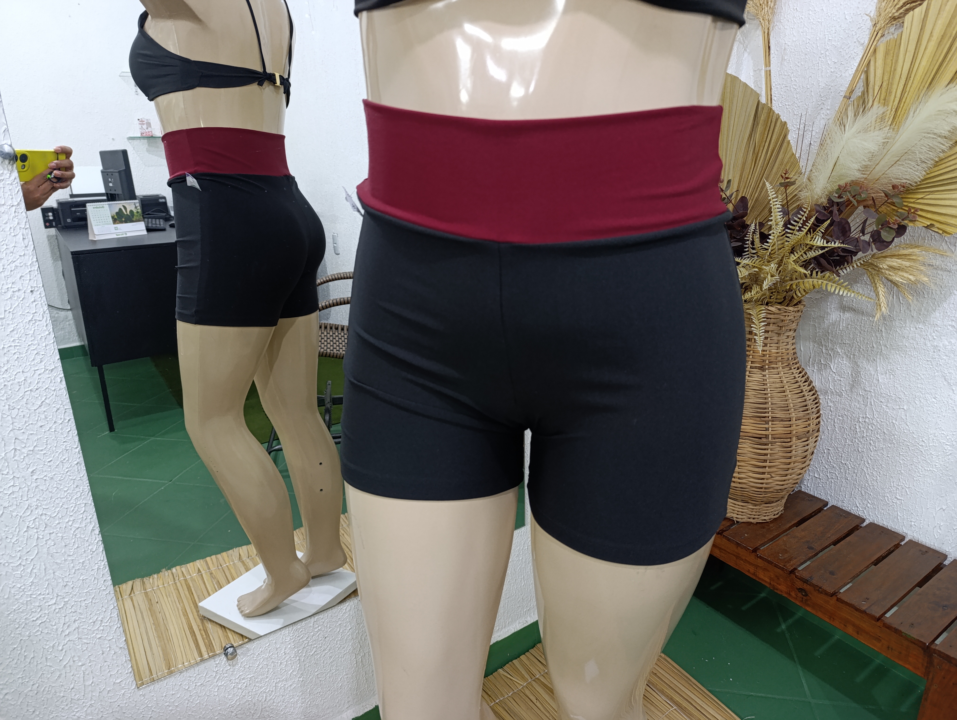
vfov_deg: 59.0
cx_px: 478
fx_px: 637
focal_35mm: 23
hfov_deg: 73.8
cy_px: 360
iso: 1000
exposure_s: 1/30
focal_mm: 6.14
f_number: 1.6
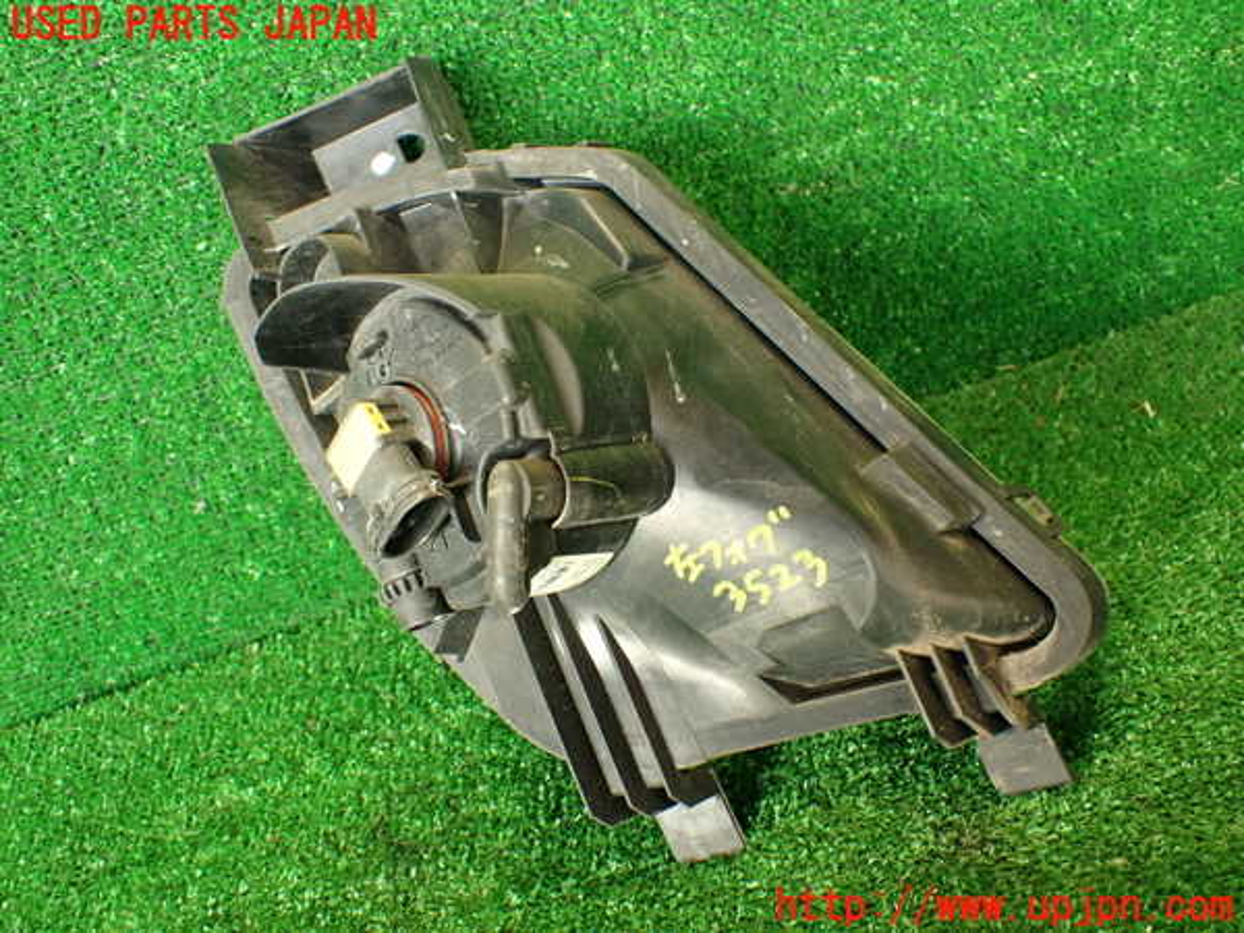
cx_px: 622
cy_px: 466
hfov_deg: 56.8
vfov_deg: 44.2
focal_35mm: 32
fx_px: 1150
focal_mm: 5.79
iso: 200
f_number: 2.4
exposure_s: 1/30
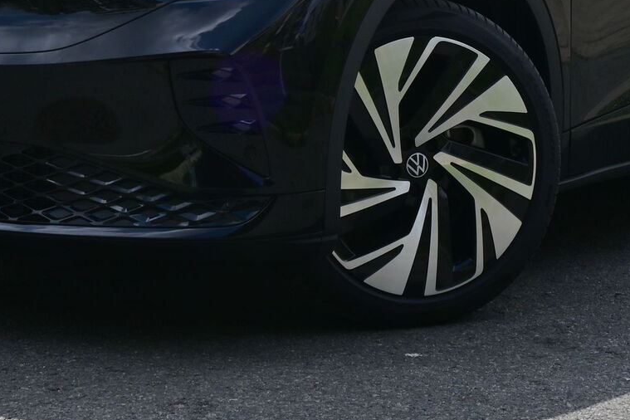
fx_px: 2257
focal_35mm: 129
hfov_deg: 15.9
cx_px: 262
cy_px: 34
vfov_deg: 10.6
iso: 100
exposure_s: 1/100
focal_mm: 34
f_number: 16
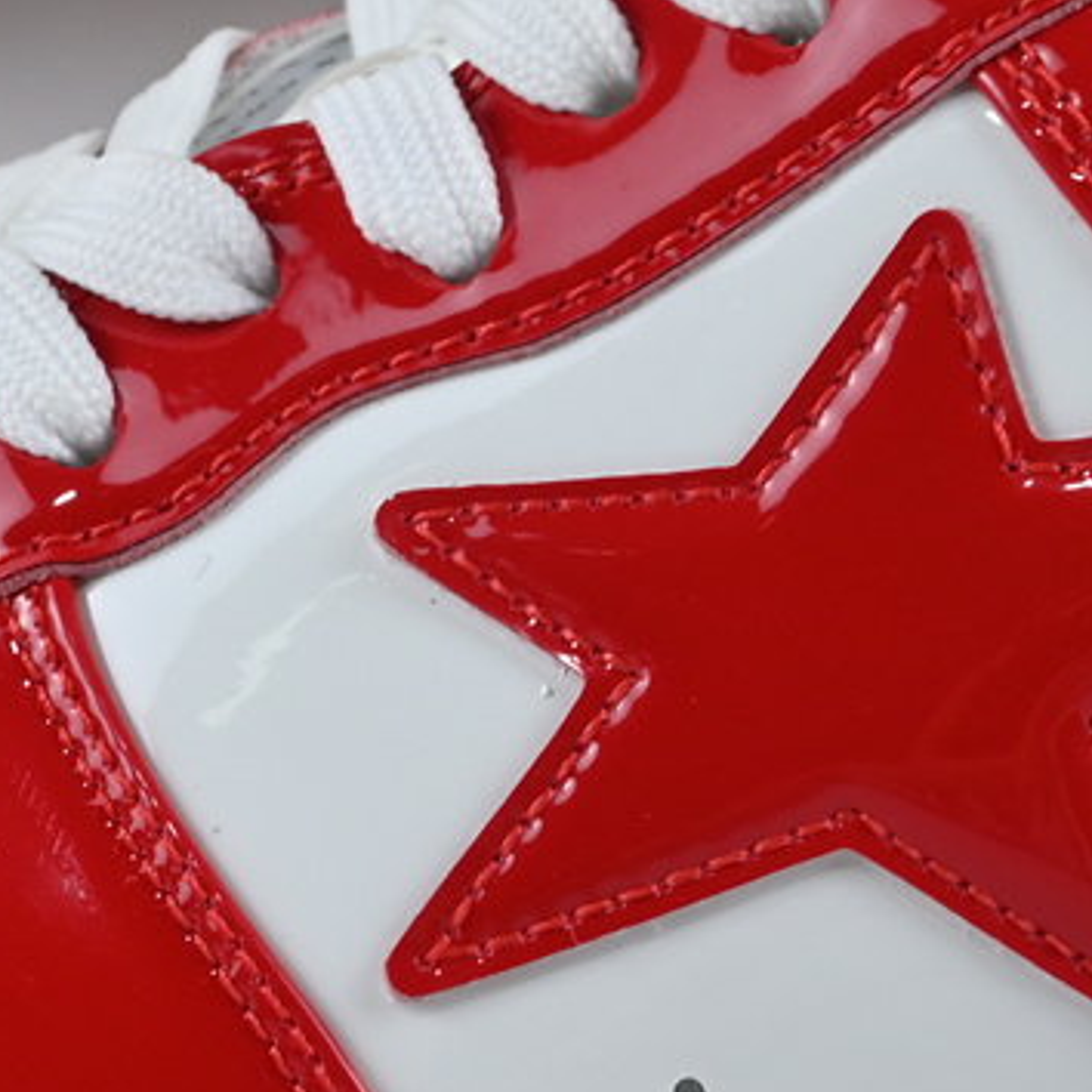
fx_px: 6716
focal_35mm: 188
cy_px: 315
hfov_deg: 9.3
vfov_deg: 9.3
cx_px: 515
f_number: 5.6
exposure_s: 1/40
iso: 100
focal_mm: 29
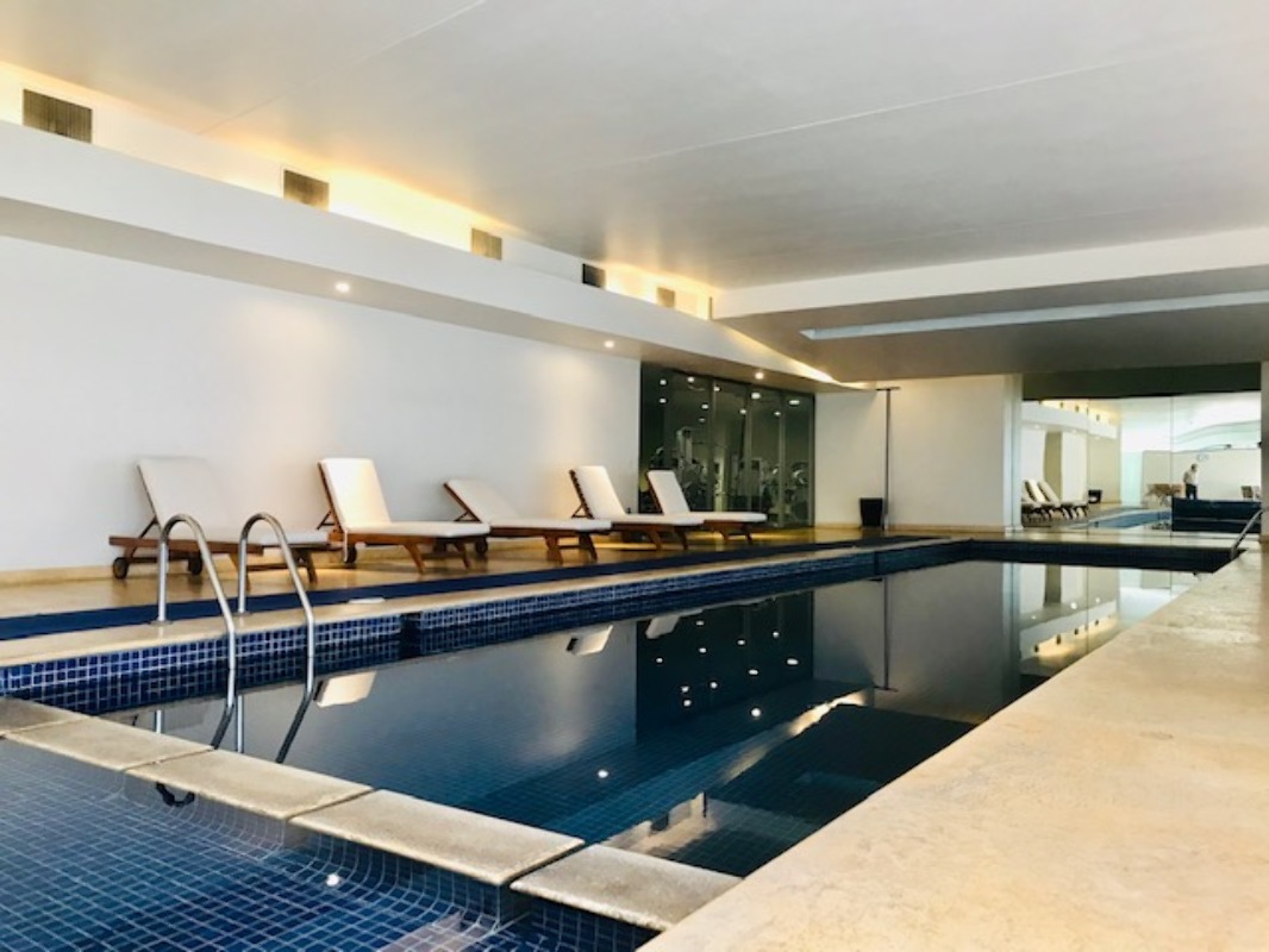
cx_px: 634
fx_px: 1027
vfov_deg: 49.8
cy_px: 476
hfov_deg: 63.4
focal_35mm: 28
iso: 40
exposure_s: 1/24
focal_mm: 3.99
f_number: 1.8
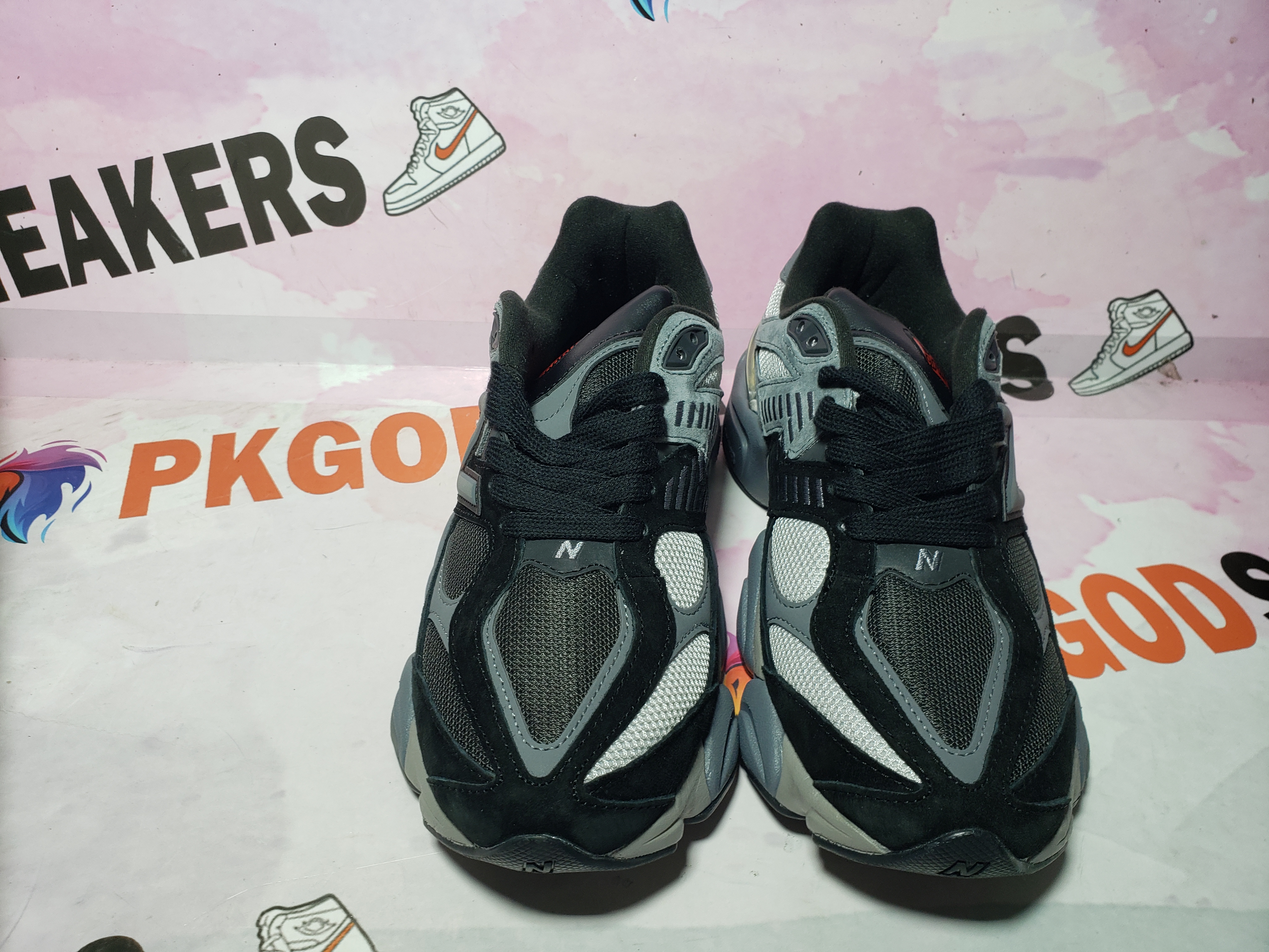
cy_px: 476
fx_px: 953
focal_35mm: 26
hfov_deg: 67.3
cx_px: 634
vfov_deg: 53.1
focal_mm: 4.3
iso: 50
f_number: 2.4
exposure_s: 1/178
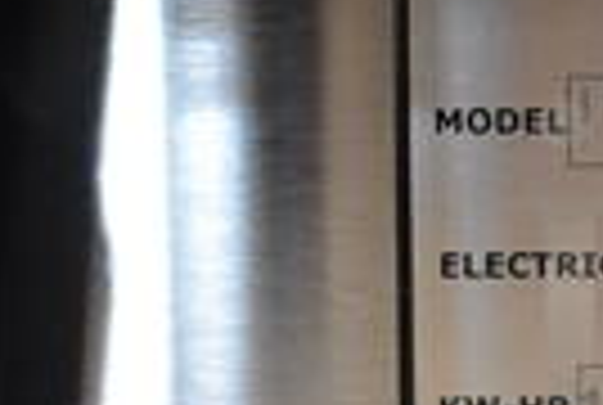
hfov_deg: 15.6
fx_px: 2065
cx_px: 842
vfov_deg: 11.2
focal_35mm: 123
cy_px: 306
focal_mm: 18
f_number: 4
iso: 2200
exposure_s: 1/60
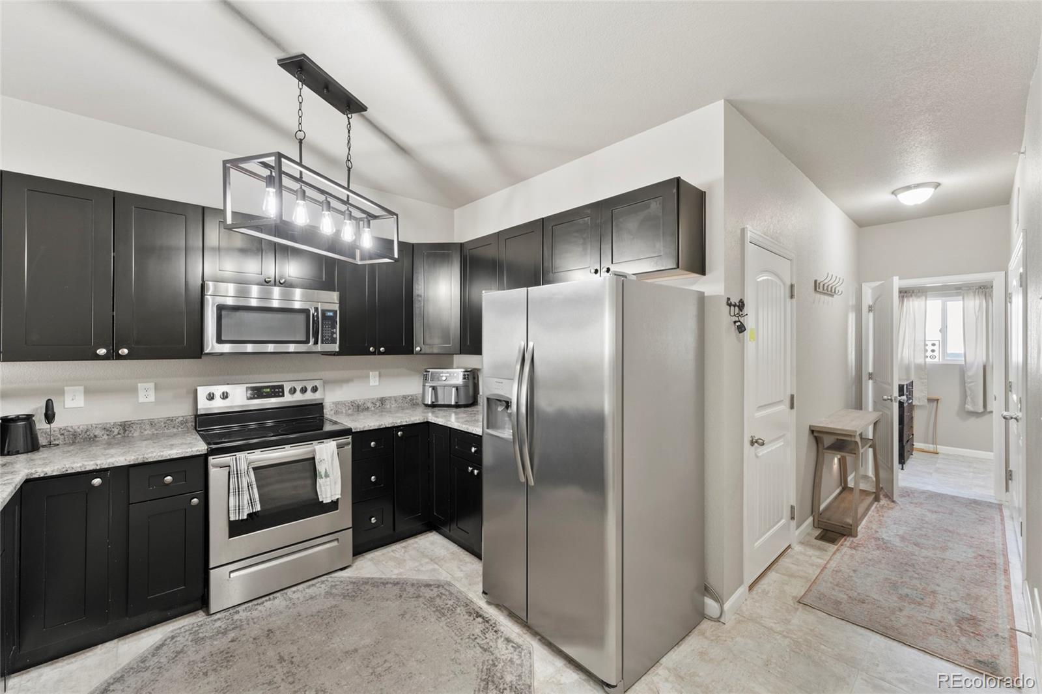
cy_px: 347
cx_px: 521
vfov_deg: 81.2
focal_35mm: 14
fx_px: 405
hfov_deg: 104.3
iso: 800
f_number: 8
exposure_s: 1
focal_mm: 14
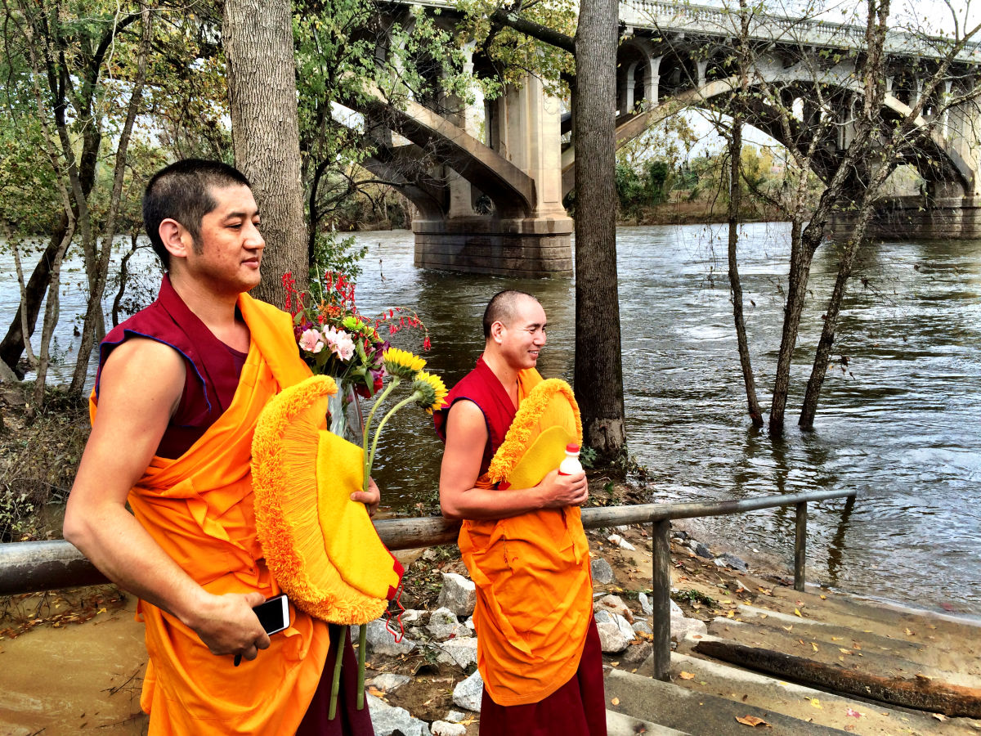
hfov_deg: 61.7
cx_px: 490
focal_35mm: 29
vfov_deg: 48.2
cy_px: 368
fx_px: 822
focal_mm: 4.15
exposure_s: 1/373
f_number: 2.2
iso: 32
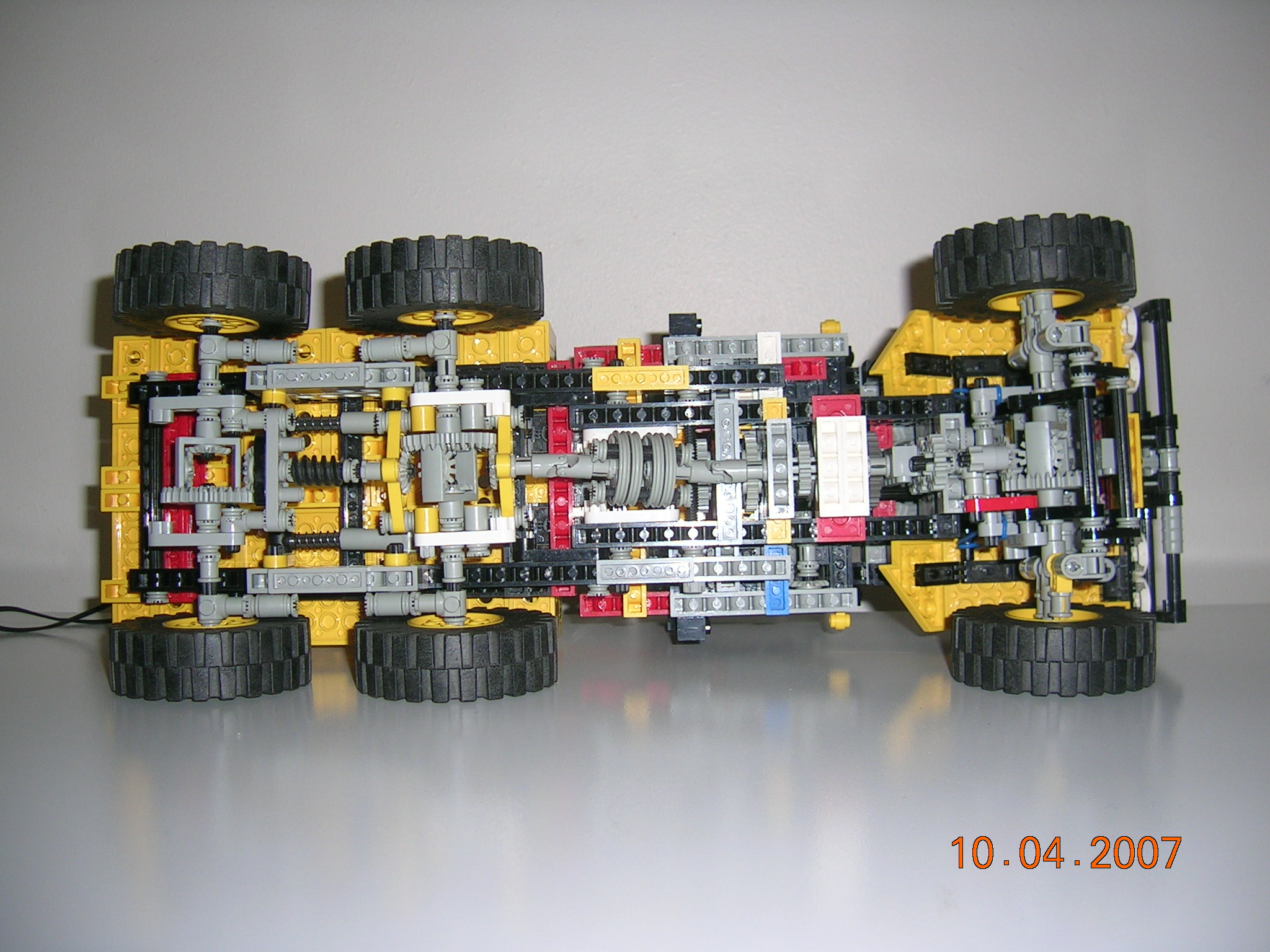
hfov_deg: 52.6
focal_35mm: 35
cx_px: 635
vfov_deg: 40.7
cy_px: 476
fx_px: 1284
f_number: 2.8
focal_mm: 5.4
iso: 50
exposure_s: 1/60.1
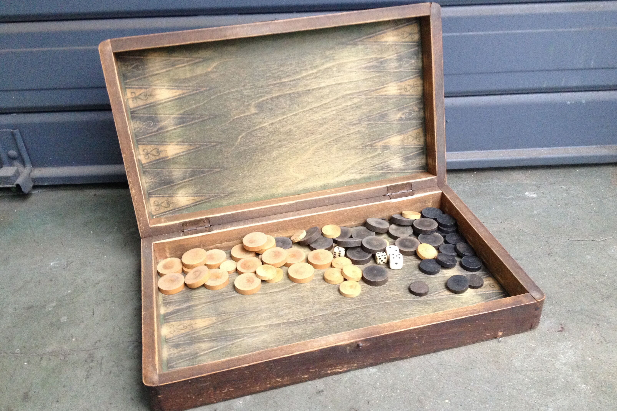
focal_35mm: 37
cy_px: 208
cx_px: 311
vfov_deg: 35.9
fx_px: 634
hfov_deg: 51.9
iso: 250
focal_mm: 4.28
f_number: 2.4
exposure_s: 1/20
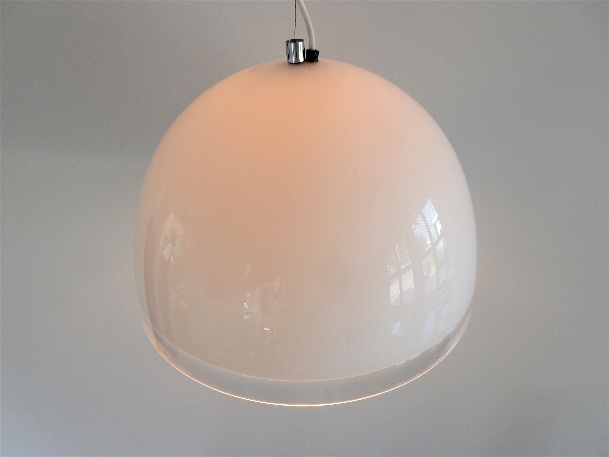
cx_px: 304
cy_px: 228
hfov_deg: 69.4
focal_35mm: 25
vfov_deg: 54.9
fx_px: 440
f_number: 3.7
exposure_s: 1/60
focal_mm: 4.5
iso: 125
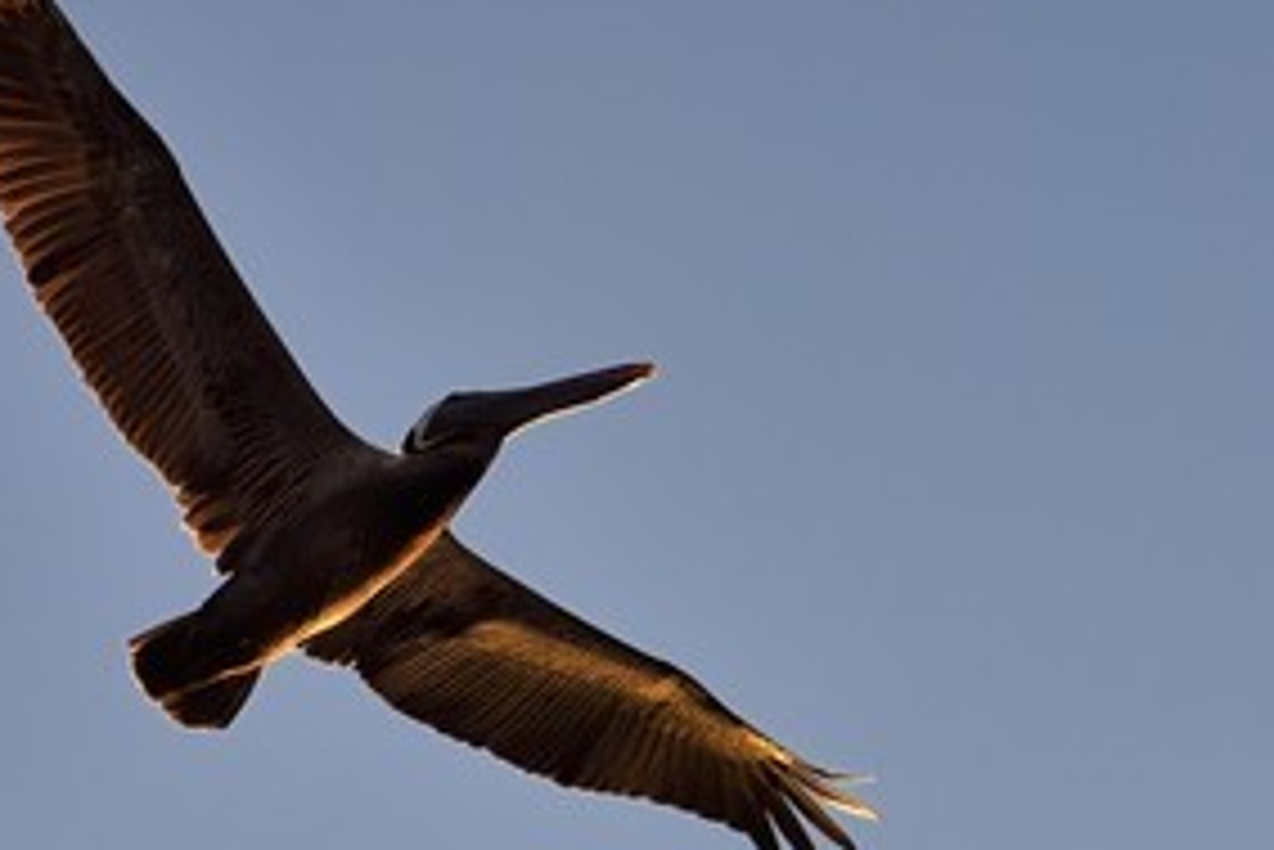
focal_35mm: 297
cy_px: 405
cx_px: 464
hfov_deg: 6.9
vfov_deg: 4.6
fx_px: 10515
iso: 400
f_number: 10
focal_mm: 200
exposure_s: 1/640
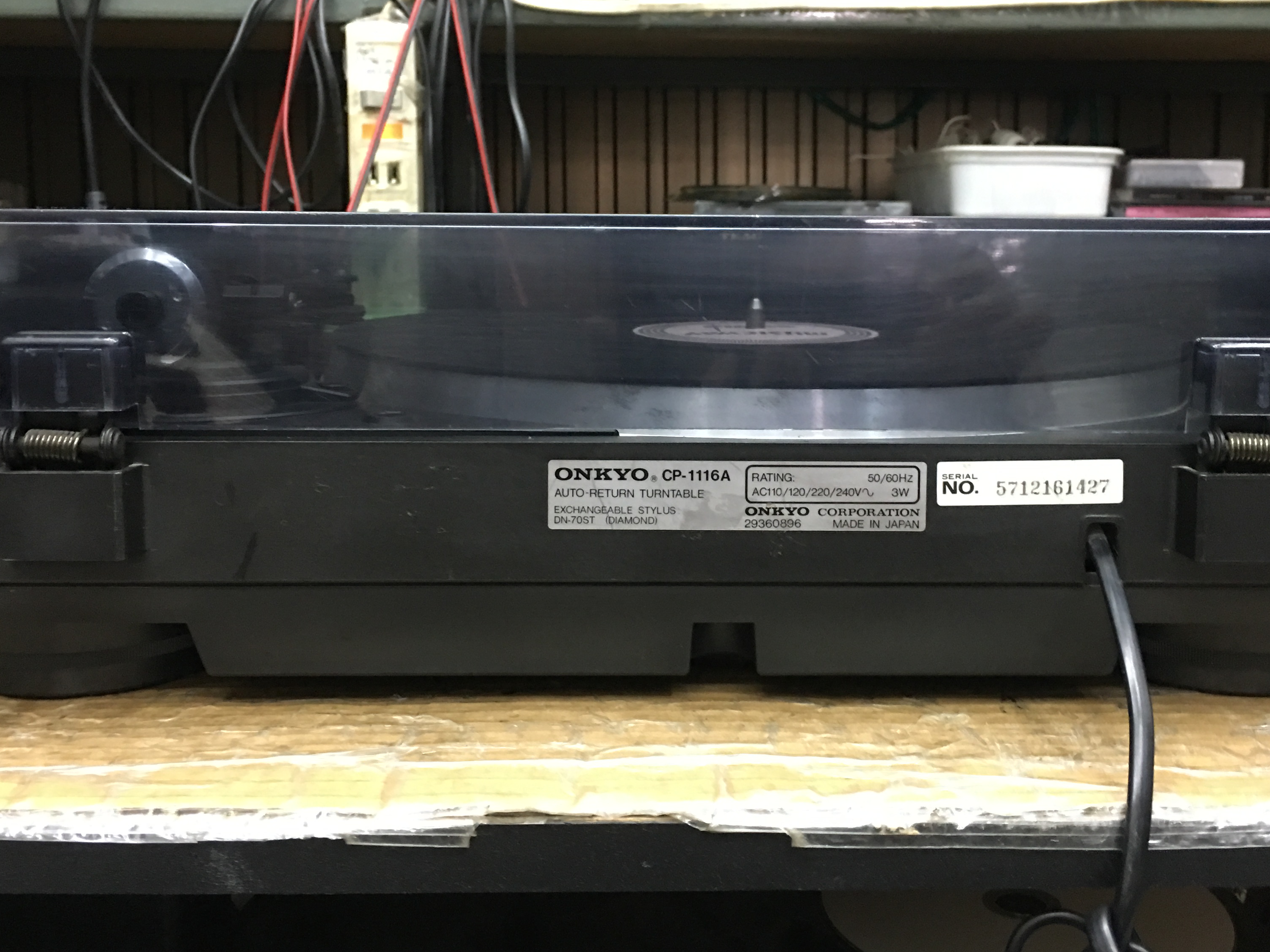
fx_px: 1431
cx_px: 677
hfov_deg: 47.8
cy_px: 402
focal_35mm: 39
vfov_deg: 36.7
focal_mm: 4.15
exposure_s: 1/8
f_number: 2.2
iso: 100
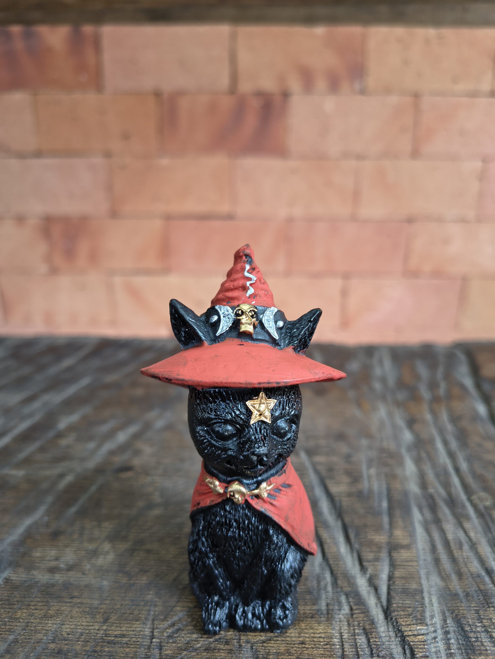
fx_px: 458
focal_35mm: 24
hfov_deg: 56.8
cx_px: 248
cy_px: 330
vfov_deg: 71.6
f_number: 1.8
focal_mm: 5.56
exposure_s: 1/120
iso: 792
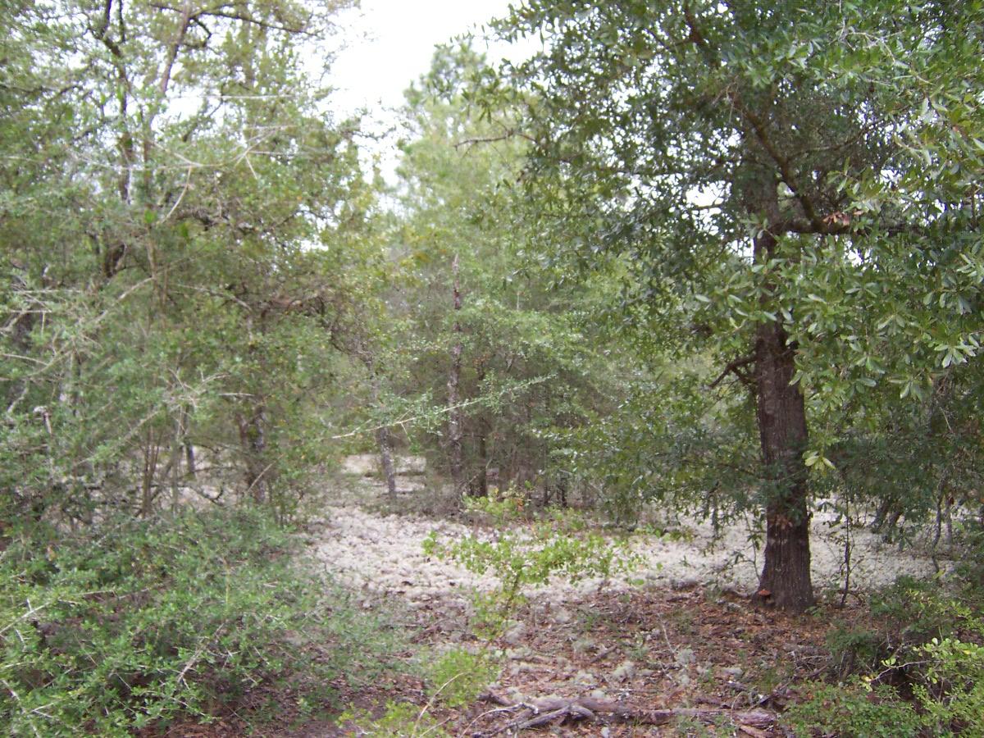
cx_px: 492
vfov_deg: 42.9
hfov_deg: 55.4
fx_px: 938
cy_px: 369
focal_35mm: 33
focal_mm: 5.5
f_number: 3.4
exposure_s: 1/90
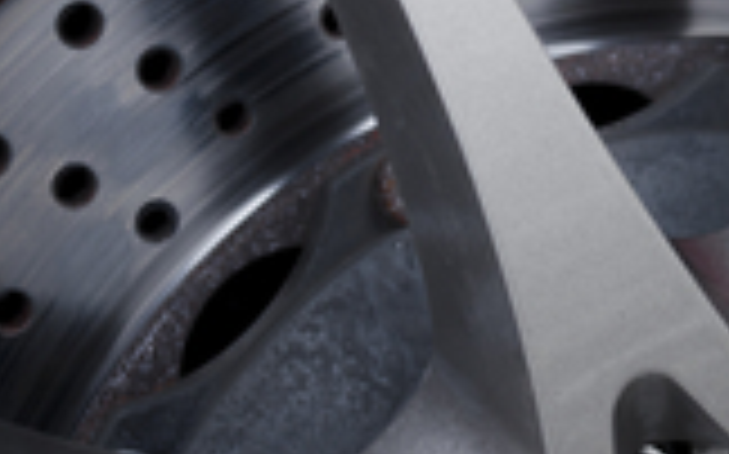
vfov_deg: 7.4
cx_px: 882
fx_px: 3514
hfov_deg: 11.6
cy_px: -13
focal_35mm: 177
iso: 160
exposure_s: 1/125
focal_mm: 44
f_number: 5.6
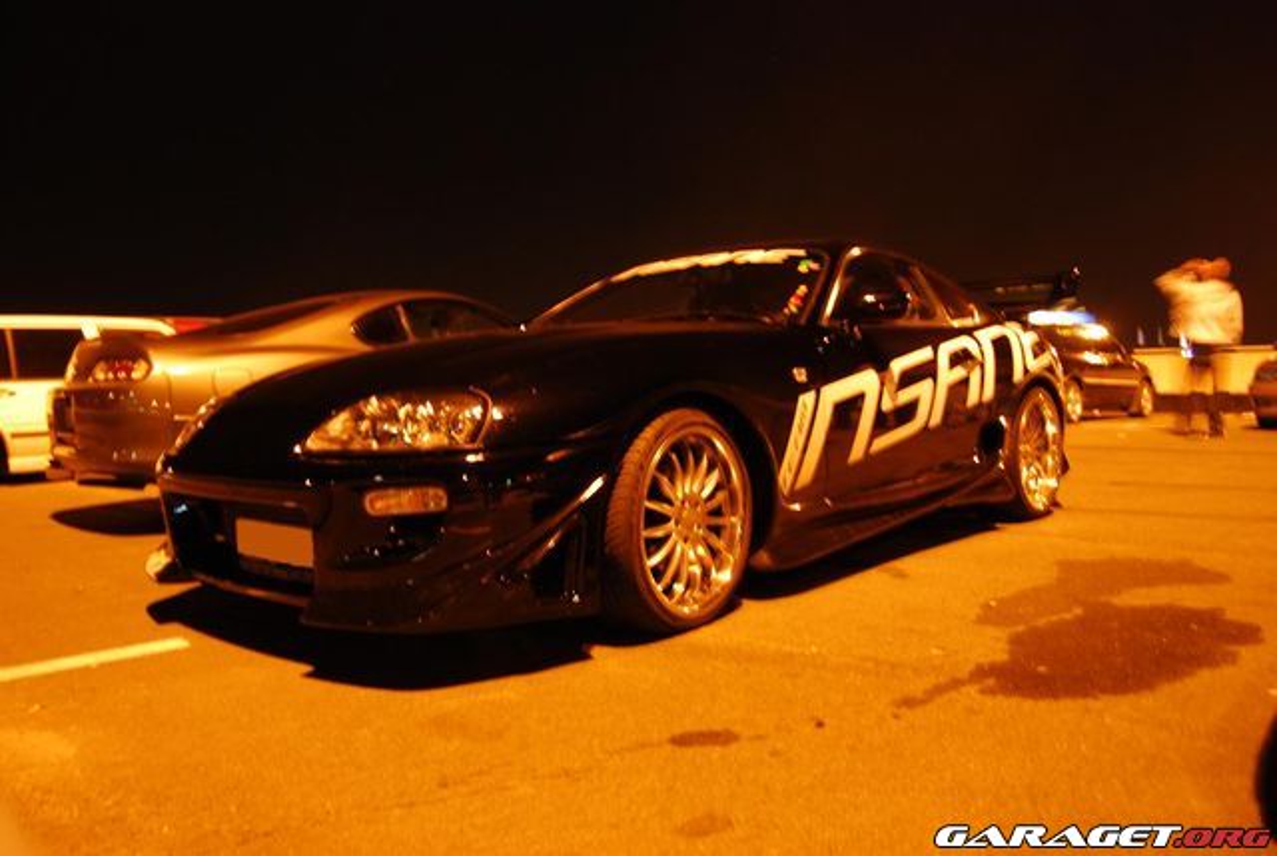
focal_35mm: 27
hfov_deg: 67.3
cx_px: 638
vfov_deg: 48.1
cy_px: 428
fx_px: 959
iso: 400
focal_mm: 18
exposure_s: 1.3
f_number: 4
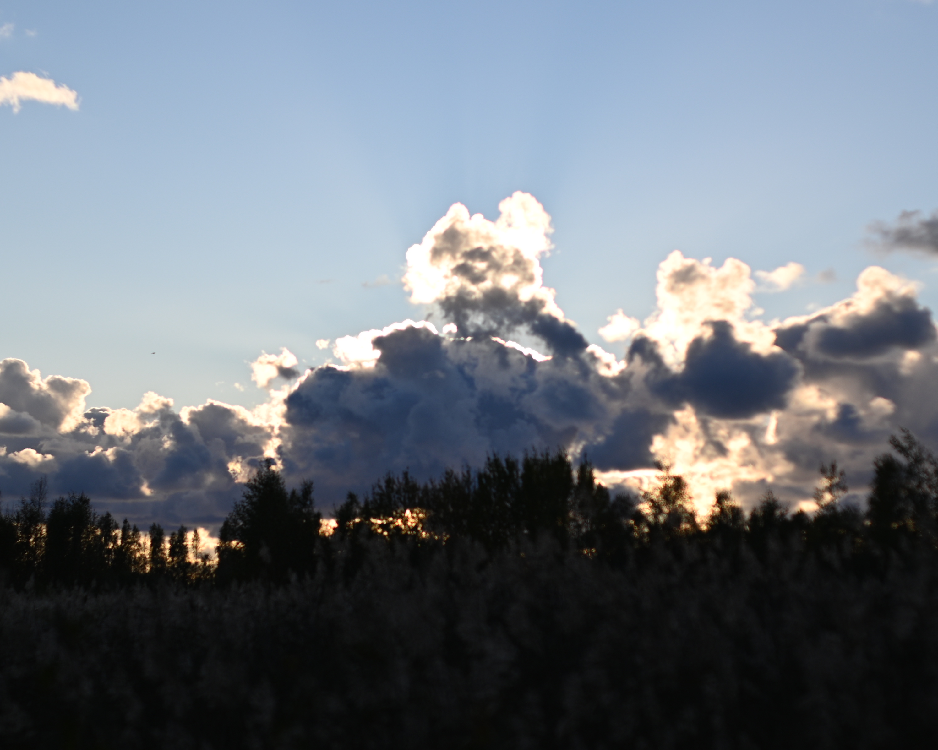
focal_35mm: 95
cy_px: 375
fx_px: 2637
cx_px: 447
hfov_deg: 20.2
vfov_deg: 16.2
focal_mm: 50
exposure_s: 1/8000
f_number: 1.4
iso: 100
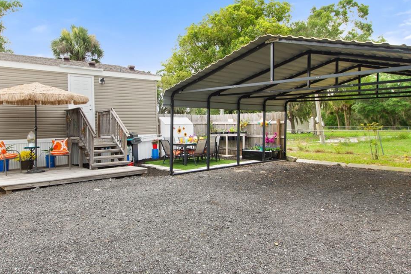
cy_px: 128
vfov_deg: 51.2
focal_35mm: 25
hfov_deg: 71.1
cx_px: 173
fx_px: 285
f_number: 4.5
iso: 100
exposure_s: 1/20
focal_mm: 10
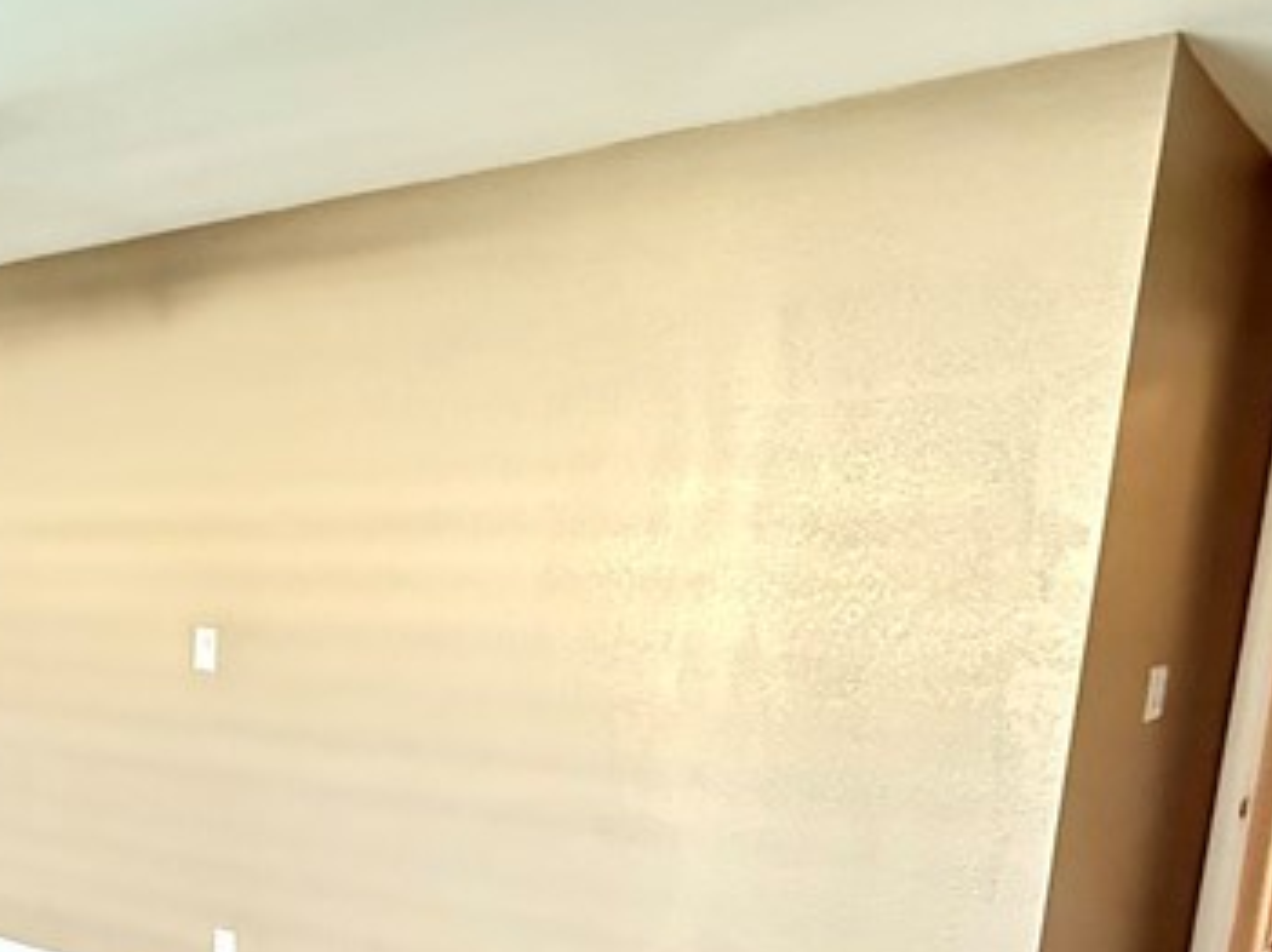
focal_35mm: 41
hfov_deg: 41.1
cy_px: 865
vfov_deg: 33.2
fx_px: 1506
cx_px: 62
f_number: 2.2
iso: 1000
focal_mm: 2.22
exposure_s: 1/60
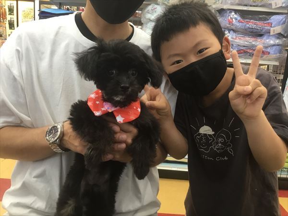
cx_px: 144
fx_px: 258
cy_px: 108
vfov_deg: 45.4
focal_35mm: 31
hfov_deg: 58.4
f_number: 2.4
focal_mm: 3.3
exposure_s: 1/30
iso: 64
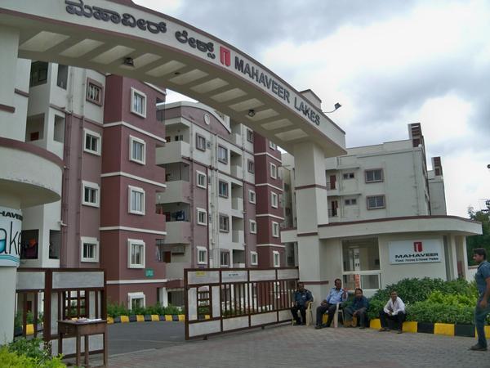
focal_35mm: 35
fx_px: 495
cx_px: 245
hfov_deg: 52.6
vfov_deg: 40.7
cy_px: 184
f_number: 3.5
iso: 64
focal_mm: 6.2
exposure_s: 1/200
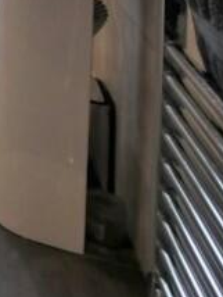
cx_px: -359
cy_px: -195
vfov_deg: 21.8
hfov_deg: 13.4
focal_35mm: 67
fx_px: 574
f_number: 4
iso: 200
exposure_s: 1/60
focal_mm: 7
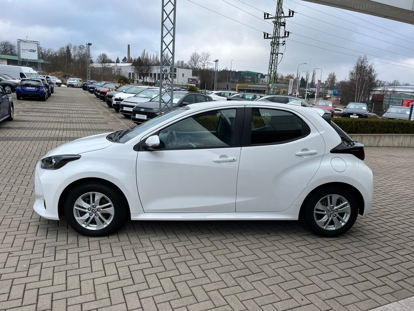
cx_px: 207
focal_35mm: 26
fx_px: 311
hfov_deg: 67.3
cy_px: 156
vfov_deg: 53.1
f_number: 1.6
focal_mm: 5.1
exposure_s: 1/1212
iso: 50
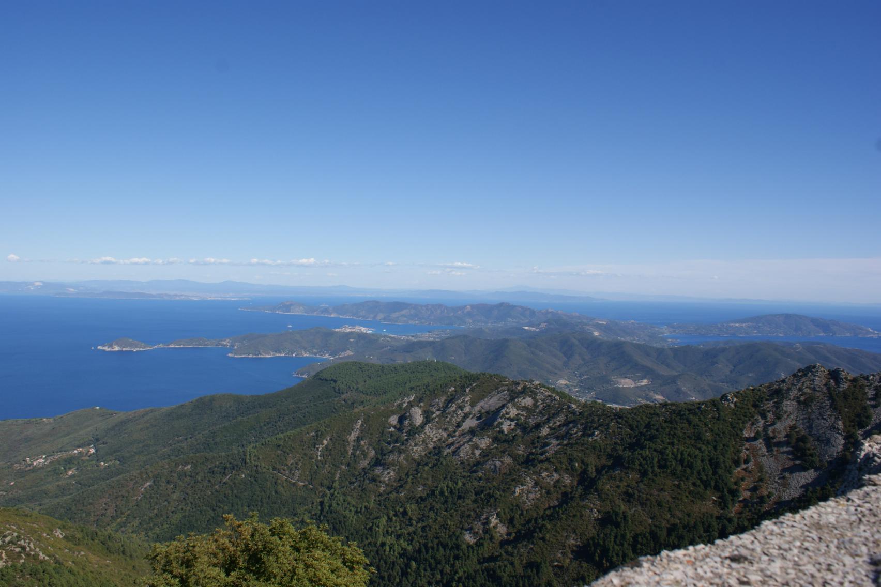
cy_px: 294
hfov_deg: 67.4
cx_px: 440
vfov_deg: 47.9
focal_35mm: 27
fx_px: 661
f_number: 10
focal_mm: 18
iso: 100
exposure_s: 1/250
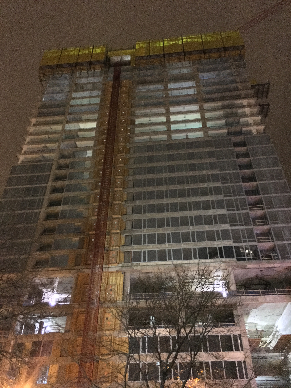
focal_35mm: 29
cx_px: 146
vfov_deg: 61.7
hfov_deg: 48.2
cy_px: 194
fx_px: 325
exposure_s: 1/15
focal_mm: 4.15
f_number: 2.2
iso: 800
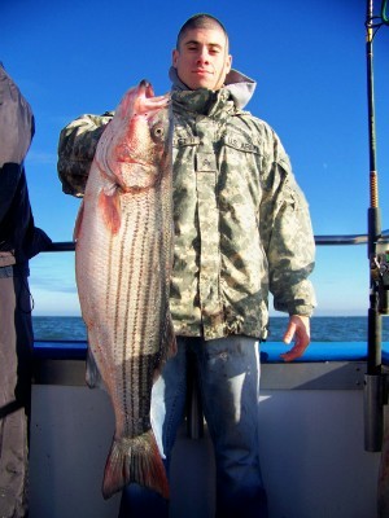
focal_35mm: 36
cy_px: 259
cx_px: 194
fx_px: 539
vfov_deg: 51.4
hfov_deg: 39.7
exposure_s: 1/500
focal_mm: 5.85
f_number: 2.8
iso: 64
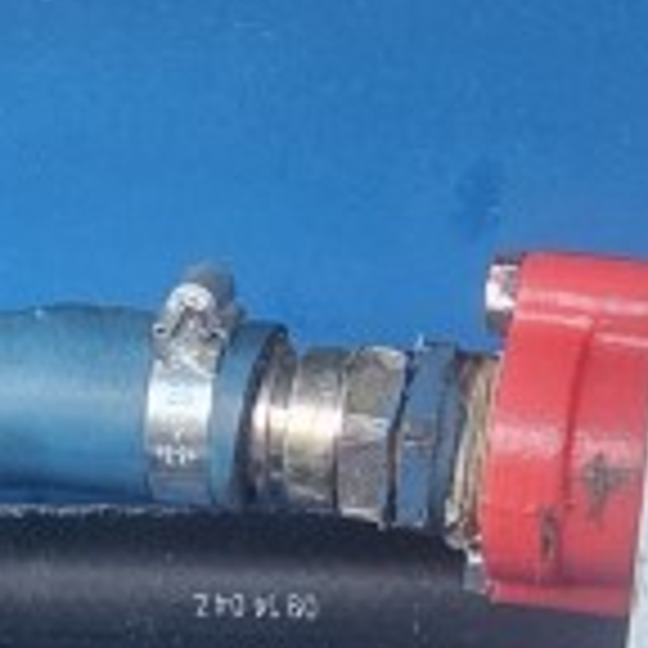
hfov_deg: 12.0
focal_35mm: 145
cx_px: 234
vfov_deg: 11.4
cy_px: 1080
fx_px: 3071
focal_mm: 5.4
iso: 250
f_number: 1.8
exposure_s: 1/100
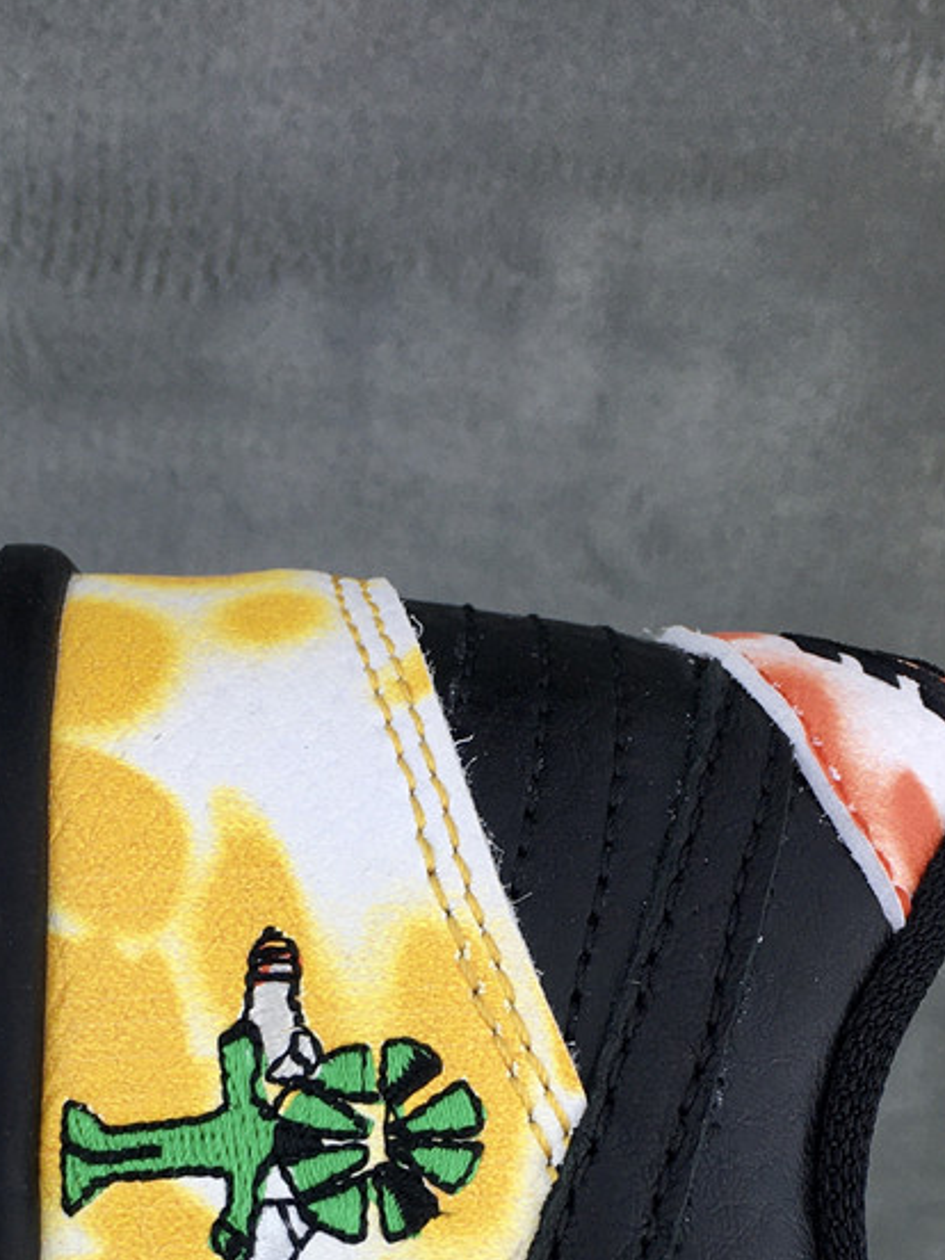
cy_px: 1205
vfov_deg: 29.1
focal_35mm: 63
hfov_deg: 23.2
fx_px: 2293
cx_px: 340
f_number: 2.2
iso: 25
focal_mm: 4.15
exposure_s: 1/100
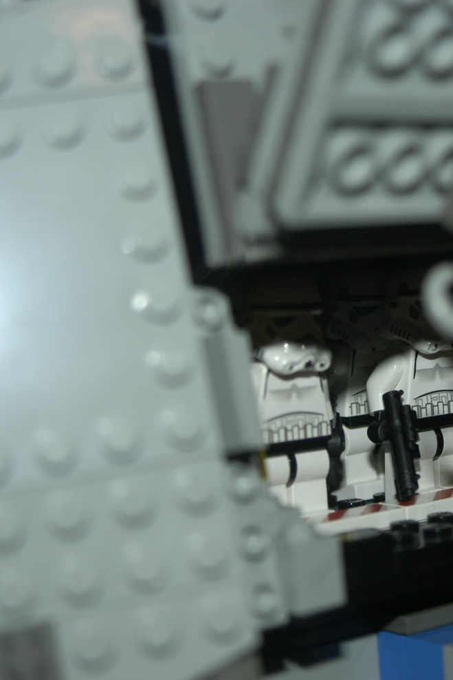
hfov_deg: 16.9
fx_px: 1506
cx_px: 401
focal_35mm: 80
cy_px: 340
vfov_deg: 25.4
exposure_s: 1/60
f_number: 4
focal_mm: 35
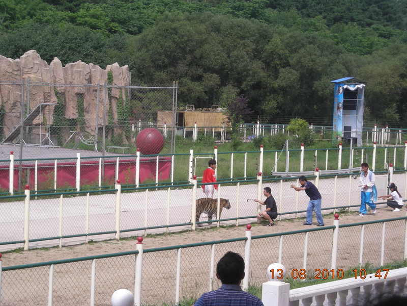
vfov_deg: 14.1
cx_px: 204
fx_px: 1235
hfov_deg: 18.7
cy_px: 153
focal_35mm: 105
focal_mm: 17.1
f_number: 4.7
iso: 50
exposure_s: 1/410
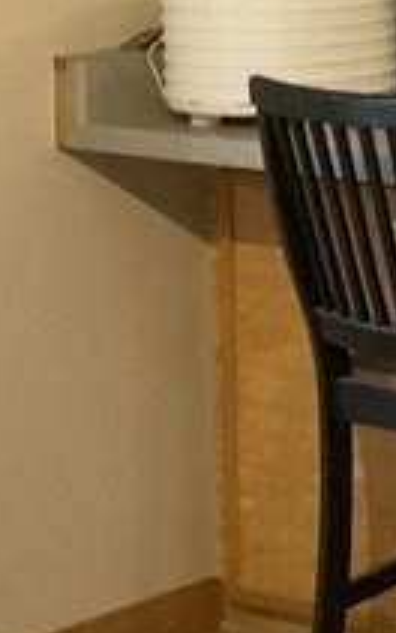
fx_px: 2571
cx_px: 1320
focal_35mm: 149
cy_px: -99
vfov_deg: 13.7
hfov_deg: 7.4
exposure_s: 1/30
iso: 320
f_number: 1.8
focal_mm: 3
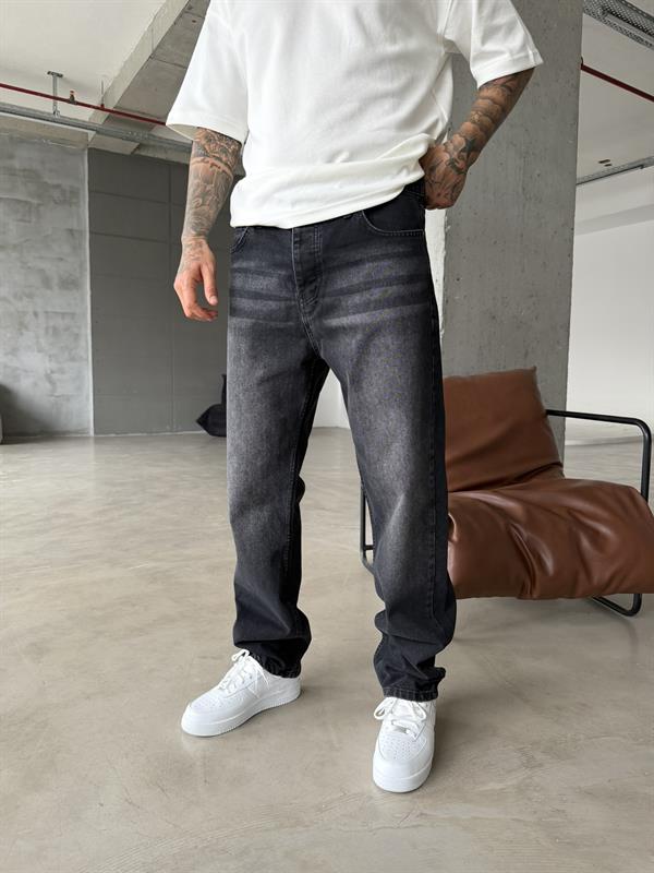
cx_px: 327
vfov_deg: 71.6
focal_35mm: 24
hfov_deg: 56.8
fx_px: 605
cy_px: 436
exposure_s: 1/87
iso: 200
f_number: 1.78
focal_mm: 6.76
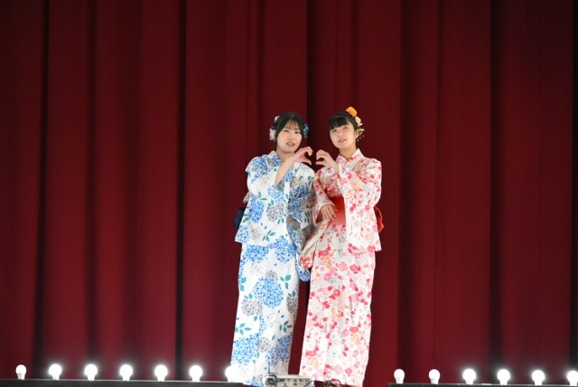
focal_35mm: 232
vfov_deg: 5.9
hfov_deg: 8.8
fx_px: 3736
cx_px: 289
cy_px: 194
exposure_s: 1/250
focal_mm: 155
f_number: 5
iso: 3200
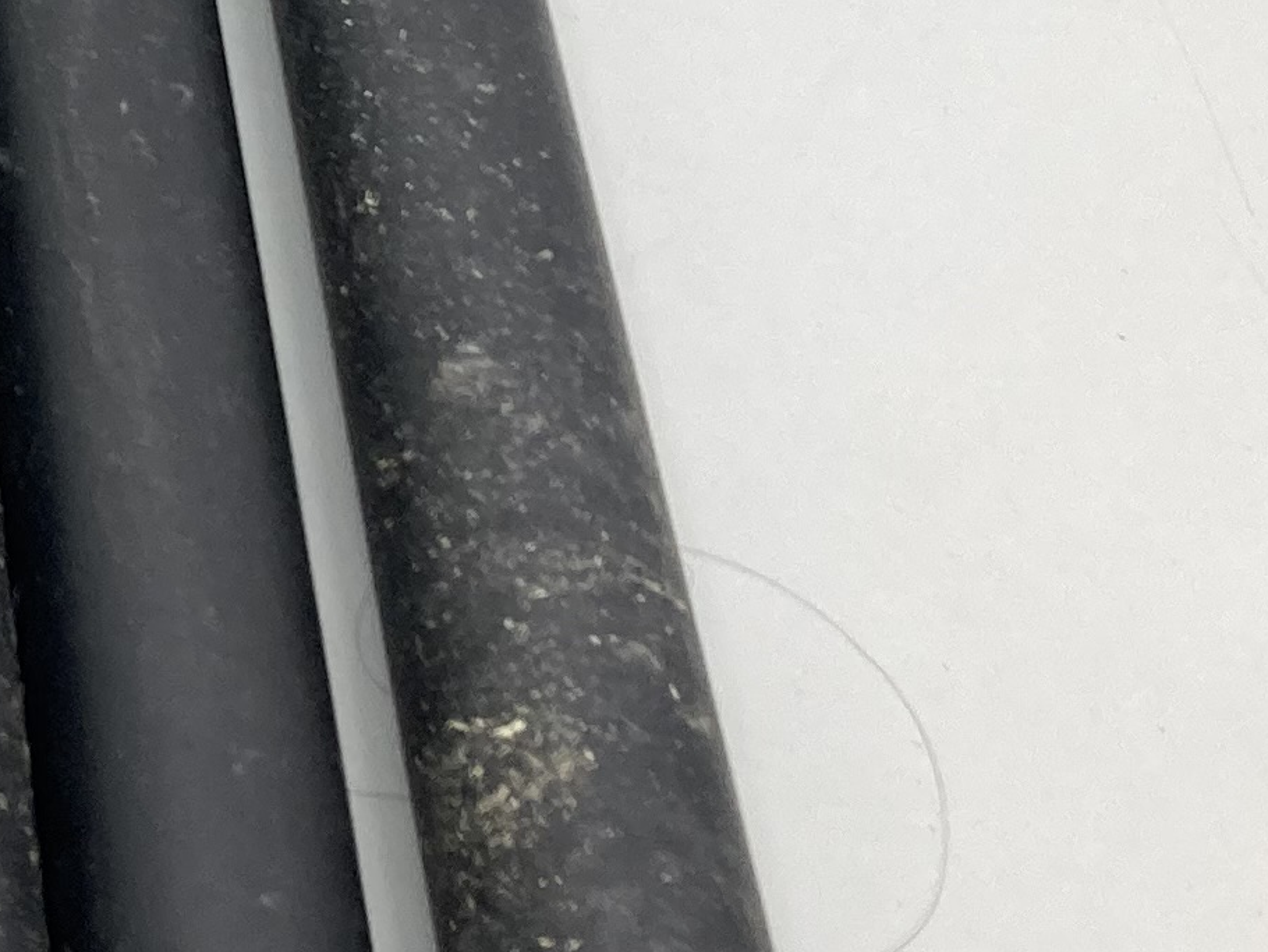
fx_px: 4543
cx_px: -822
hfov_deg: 14.4
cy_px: -617
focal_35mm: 124
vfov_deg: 11.3
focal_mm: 3.99
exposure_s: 1/120
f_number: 1.8
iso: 32
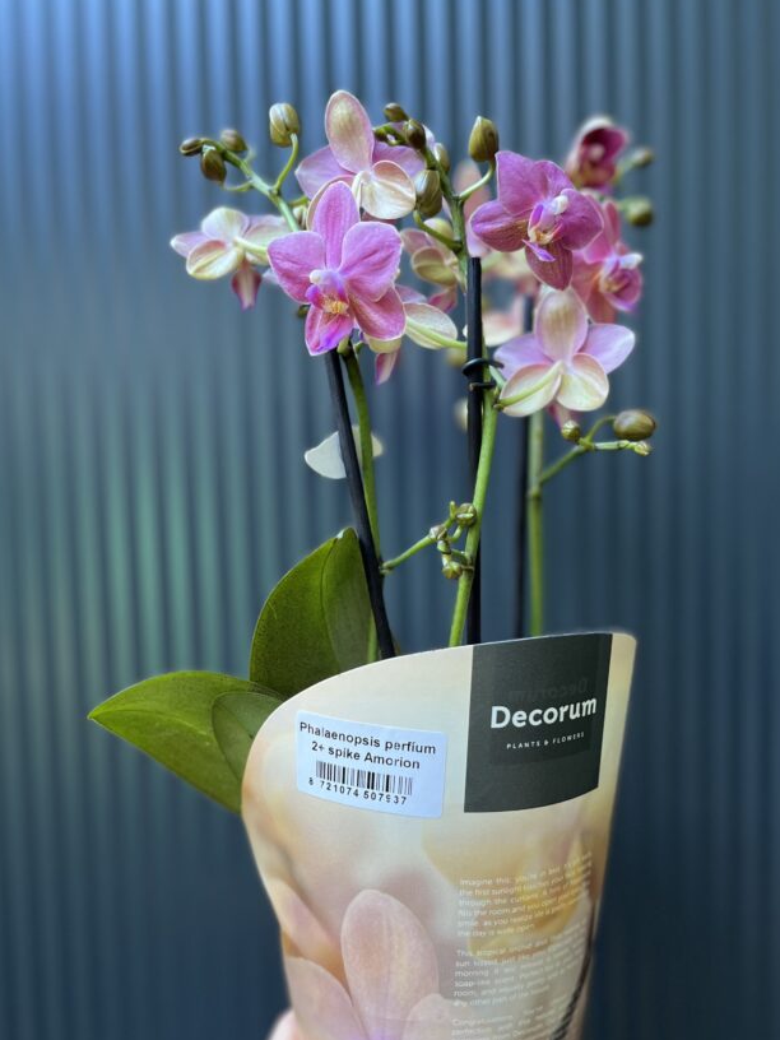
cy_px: 667
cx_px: 400
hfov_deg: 41.8
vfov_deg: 53.2
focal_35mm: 34
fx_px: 1021
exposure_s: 1/60
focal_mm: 5.1
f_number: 1.6
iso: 160
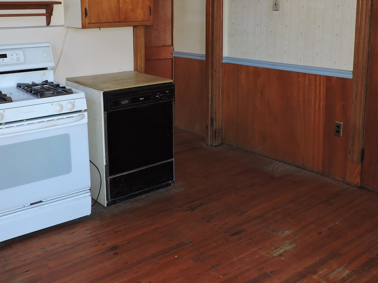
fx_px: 426
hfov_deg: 47.9
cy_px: 82
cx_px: 186
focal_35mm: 39
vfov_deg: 36.2
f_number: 3
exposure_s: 1/30
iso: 200
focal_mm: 4.3
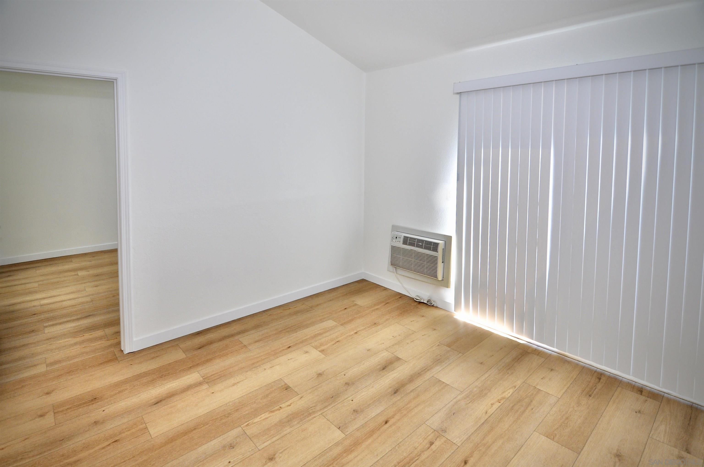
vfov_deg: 71.9
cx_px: 352
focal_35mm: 16
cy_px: 234
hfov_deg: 95.1
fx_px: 322
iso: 500
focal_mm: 11
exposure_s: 1/60
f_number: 4
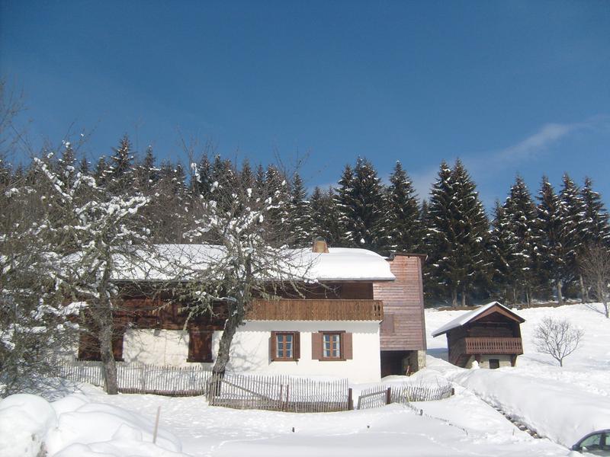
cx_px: 305
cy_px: 228
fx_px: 617
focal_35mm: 35
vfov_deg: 40.7
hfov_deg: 52.6
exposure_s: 1/500
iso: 80
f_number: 7.1
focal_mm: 5.8
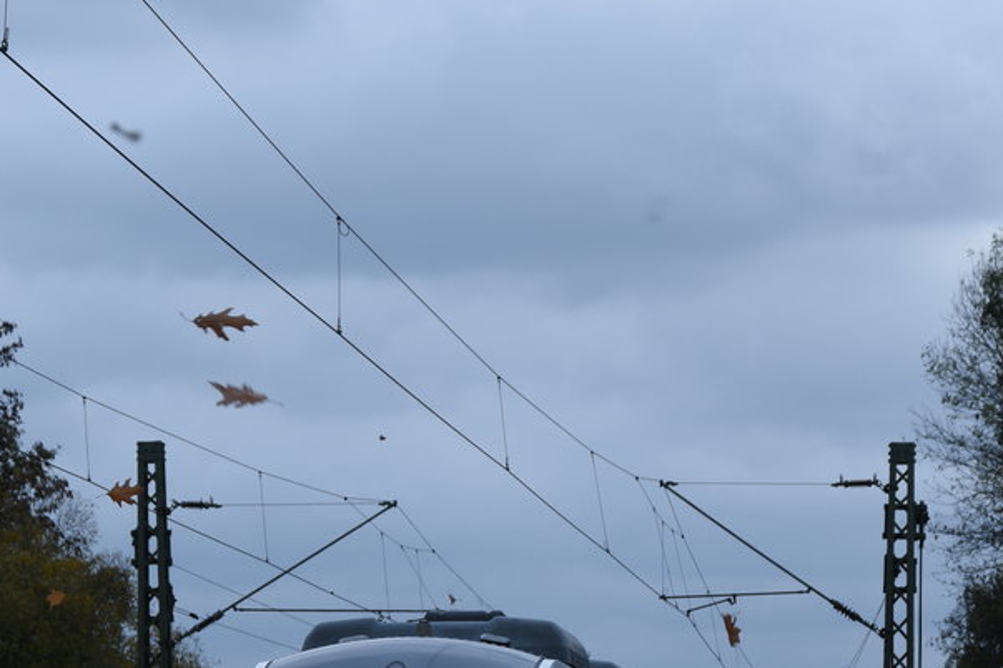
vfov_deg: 7.4
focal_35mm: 185
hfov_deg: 11.1
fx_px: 5154
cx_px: 414
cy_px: 663
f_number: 5.6
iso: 125
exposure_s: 1/400
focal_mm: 62
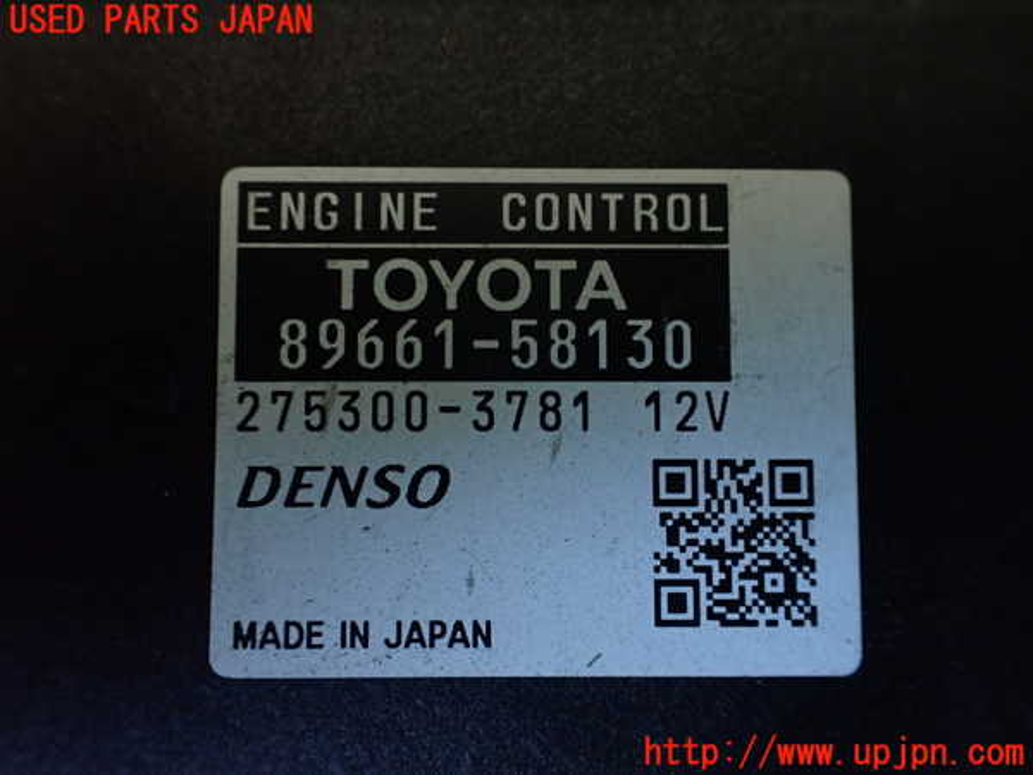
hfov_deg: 60.0
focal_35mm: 30
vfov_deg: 46.8
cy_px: 388
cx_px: 516
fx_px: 895
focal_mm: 5.4
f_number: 2.3
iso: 640
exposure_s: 1/125
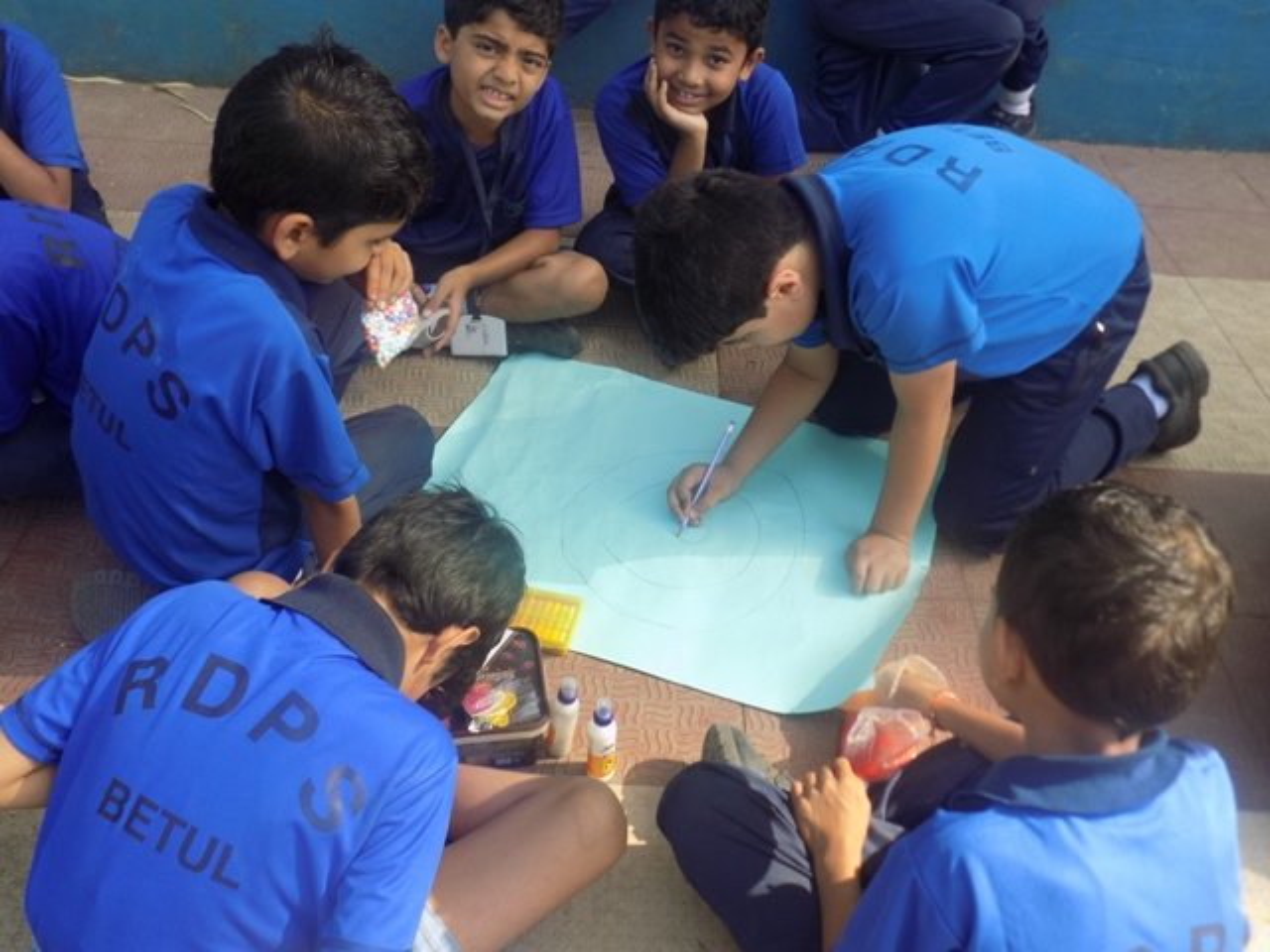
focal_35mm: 30
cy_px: 476
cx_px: 635
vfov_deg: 46.8
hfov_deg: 60.0
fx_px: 1101
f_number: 3.3
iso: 80
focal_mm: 5.3
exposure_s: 1/200
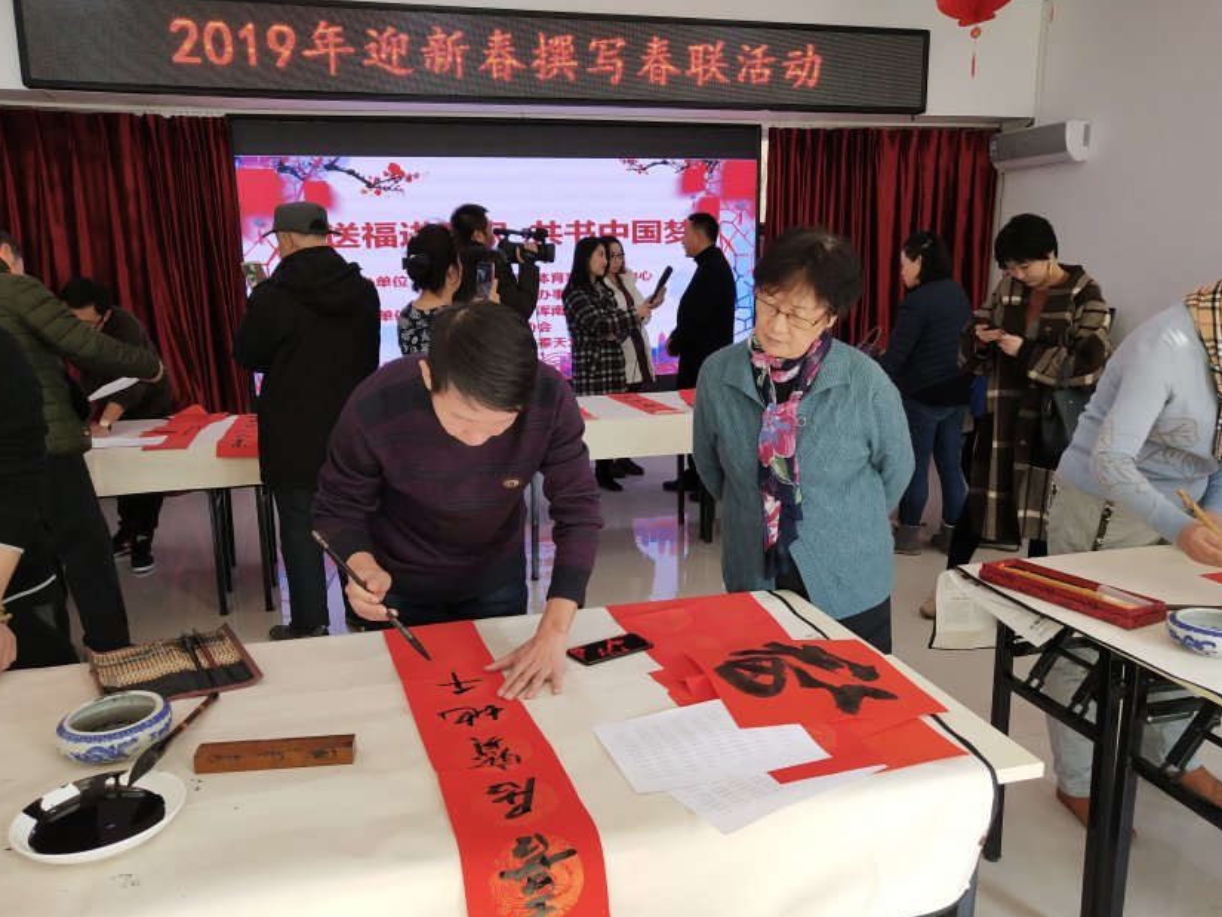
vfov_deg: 45.4
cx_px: 593
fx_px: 1095
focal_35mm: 31
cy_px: 471
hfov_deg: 58.3
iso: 141
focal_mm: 3.95
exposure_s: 1/100
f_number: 1.8
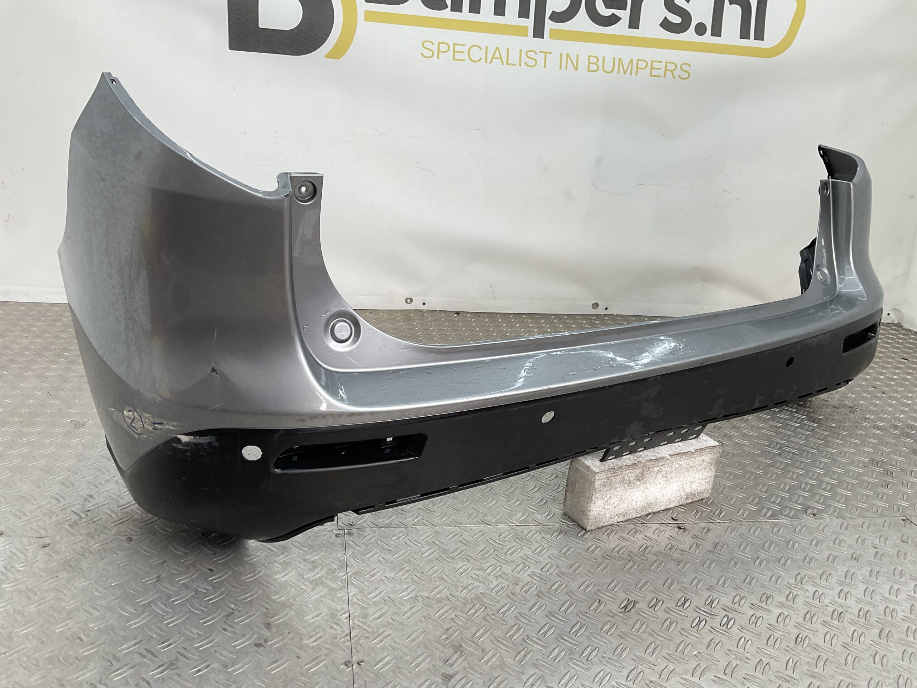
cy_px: 344
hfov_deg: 61.7
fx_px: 768
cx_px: 458
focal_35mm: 29
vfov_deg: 48.2
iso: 16
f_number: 1.8
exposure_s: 1/114
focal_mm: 3
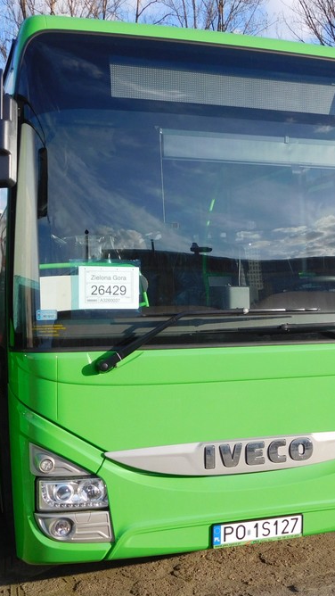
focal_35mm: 47
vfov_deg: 43.7
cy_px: 300
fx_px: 742
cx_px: 222
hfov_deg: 25.3
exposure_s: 1/640
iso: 125
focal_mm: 5.7
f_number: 3.6
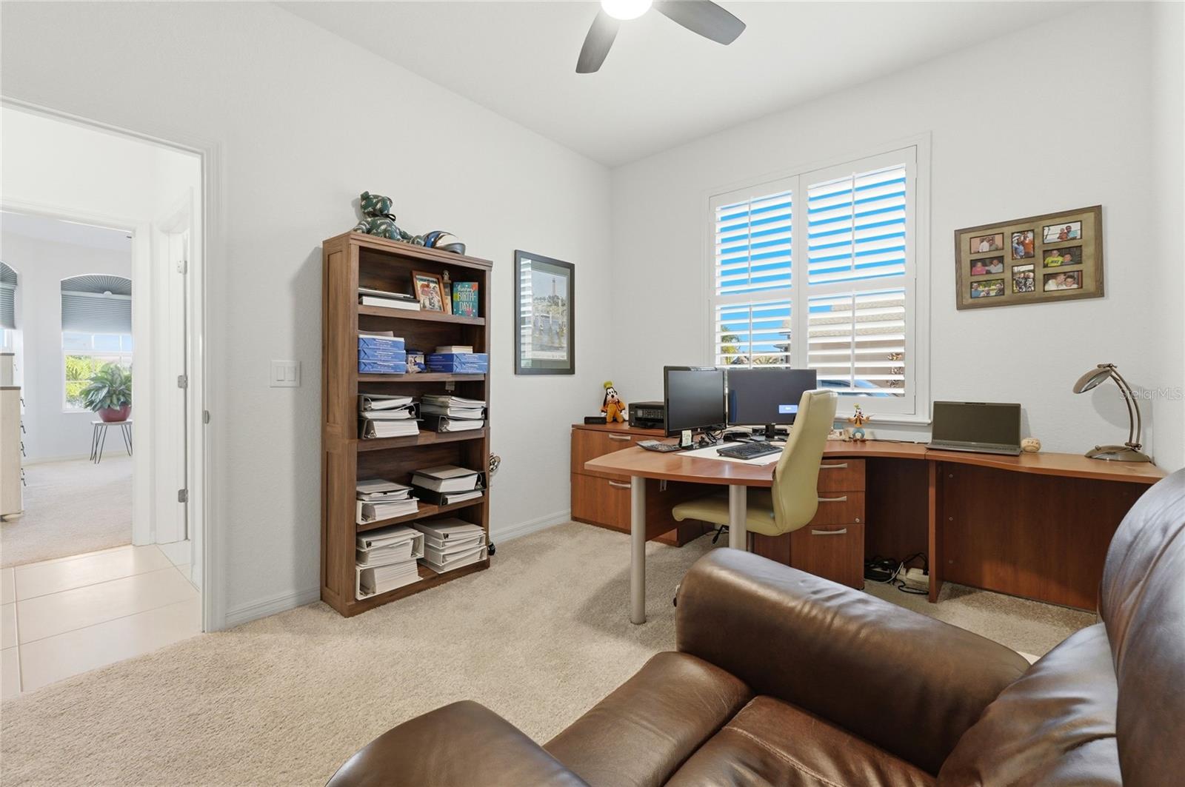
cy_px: 394
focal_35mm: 15
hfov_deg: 100.5
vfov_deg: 77.2
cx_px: 592
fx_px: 493
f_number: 7.1
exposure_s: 1/30
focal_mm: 10
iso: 125
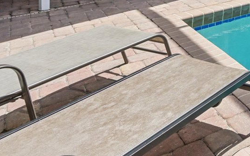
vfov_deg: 19.3
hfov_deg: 28.9
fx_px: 375
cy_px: -102
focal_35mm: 55
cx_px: 338
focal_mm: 14
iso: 400
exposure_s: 1/400
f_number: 8
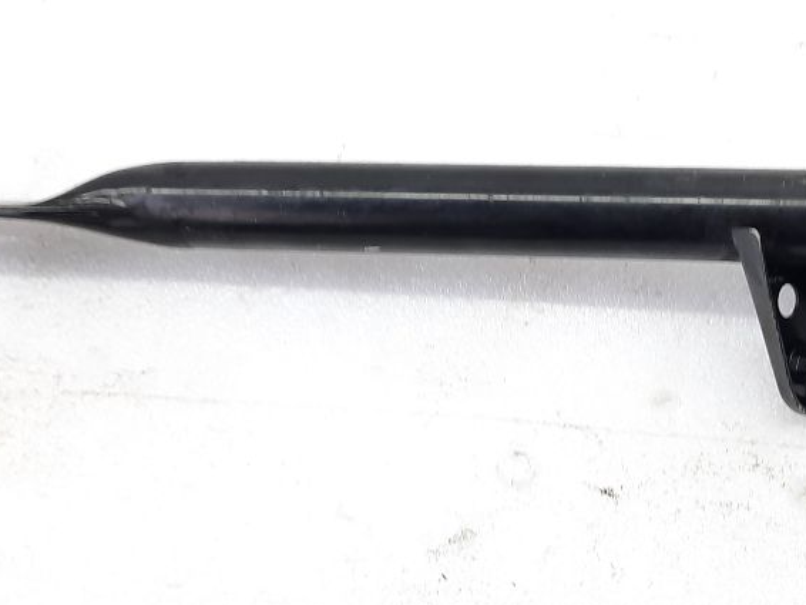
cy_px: 161
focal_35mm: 53
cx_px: 632
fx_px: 1235
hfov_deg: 35.1
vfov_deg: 27.2
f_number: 2
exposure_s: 1/50
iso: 80
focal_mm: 4.6
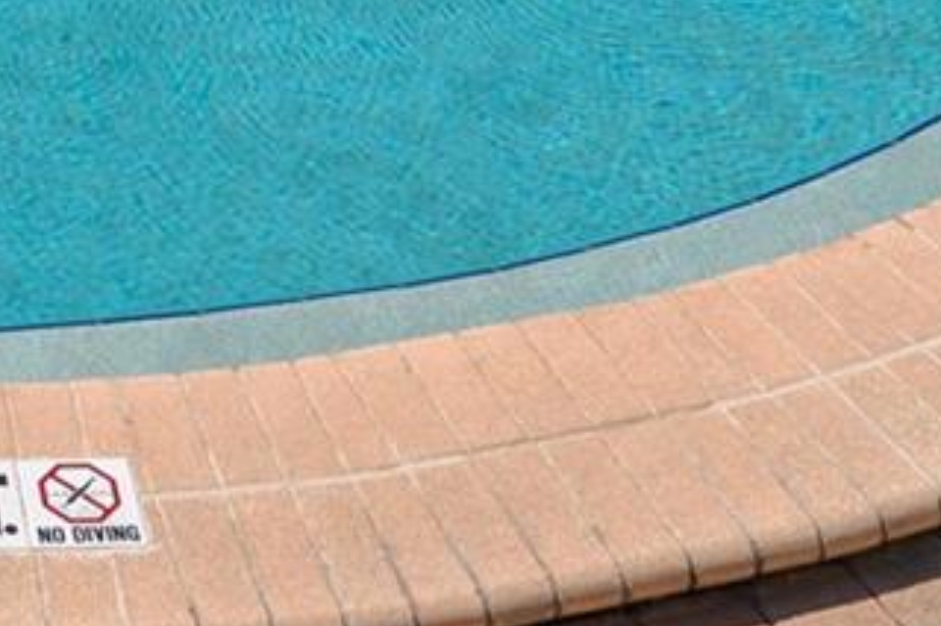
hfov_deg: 17.4
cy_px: -882
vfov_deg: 10.6
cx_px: -309
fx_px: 2874
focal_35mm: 110
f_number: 8
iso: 200
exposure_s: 1/320
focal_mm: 22
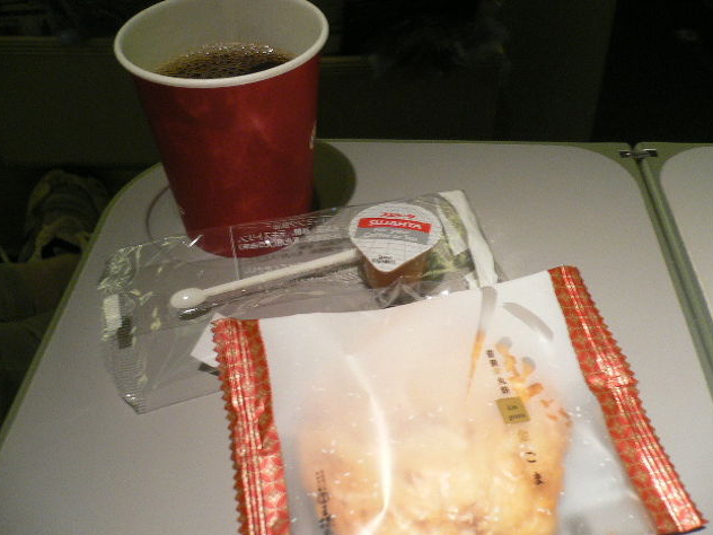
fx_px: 742
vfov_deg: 39.7
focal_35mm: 36
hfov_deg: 51.4
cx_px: 355
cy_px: 266
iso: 200
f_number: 2.8
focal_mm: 5.8
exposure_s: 1/13
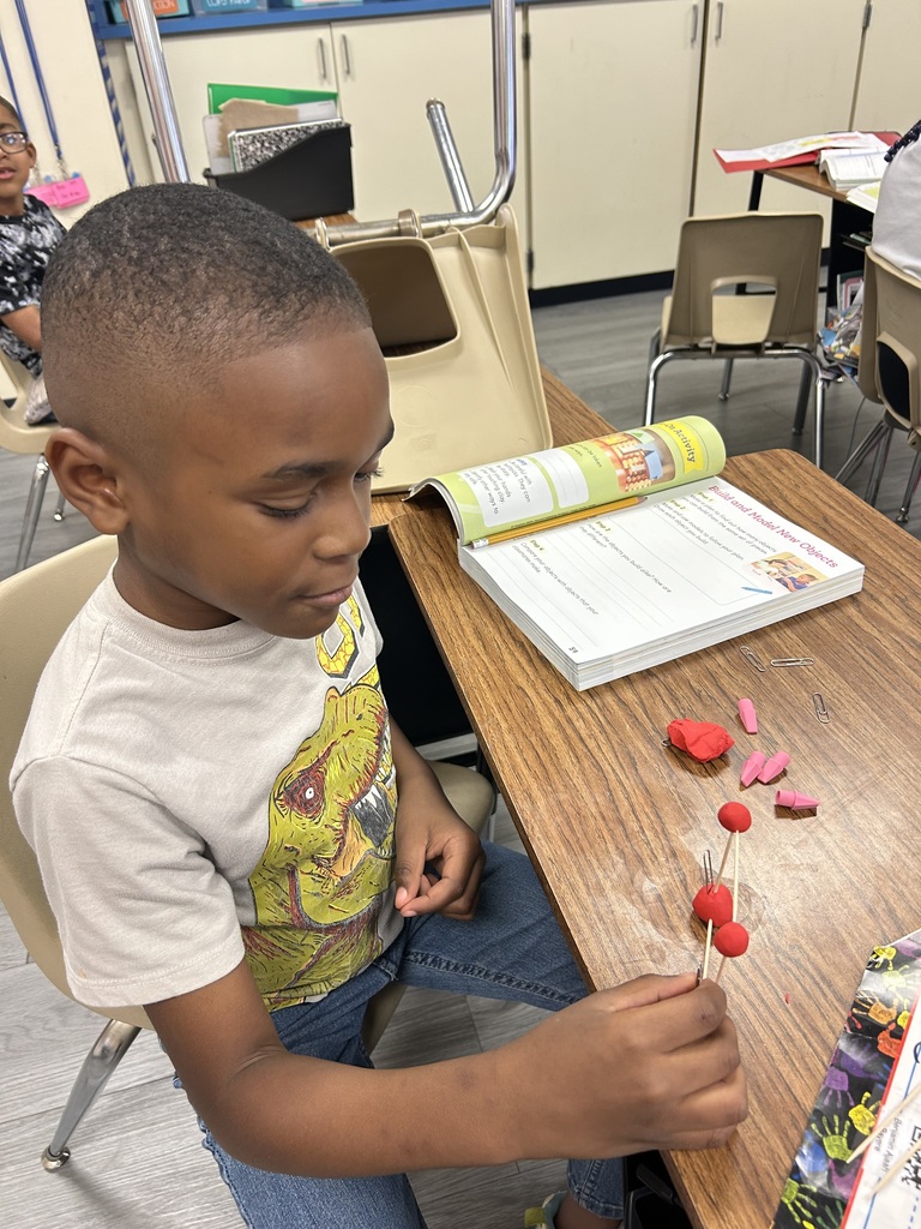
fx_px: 922
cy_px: 614
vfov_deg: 67.3
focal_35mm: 26
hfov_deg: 53.1
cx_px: 460
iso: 125
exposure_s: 1/60
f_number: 1.5
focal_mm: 5.7
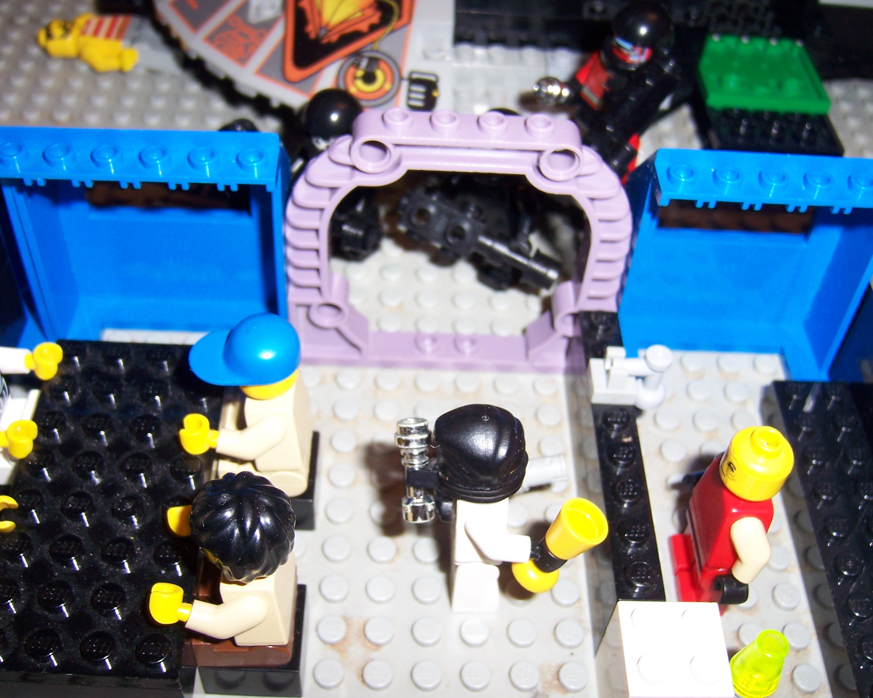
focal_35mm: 39
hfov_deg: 46.8
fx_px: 1008
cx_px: 433
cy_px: 361
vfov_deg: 38.2
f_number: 2.8
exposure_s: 1/60
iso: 80
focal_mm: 6.2
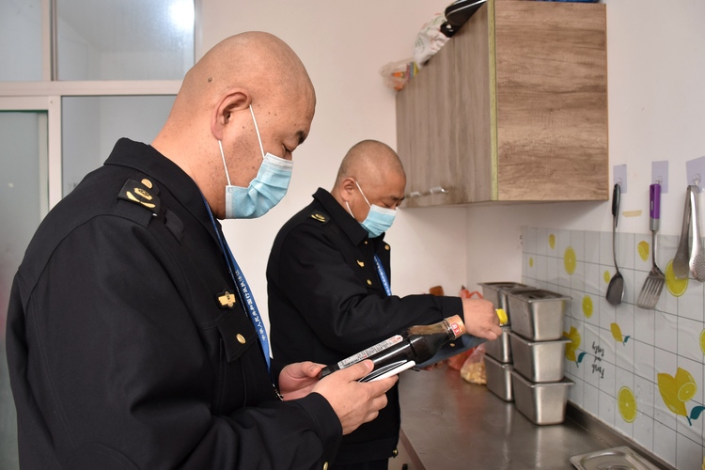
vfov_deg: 43.6
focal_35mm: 30
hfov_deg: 61.9
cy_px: 235
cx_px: 352
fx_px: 587
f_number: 4
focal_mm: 20
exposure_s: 1/100
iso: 500
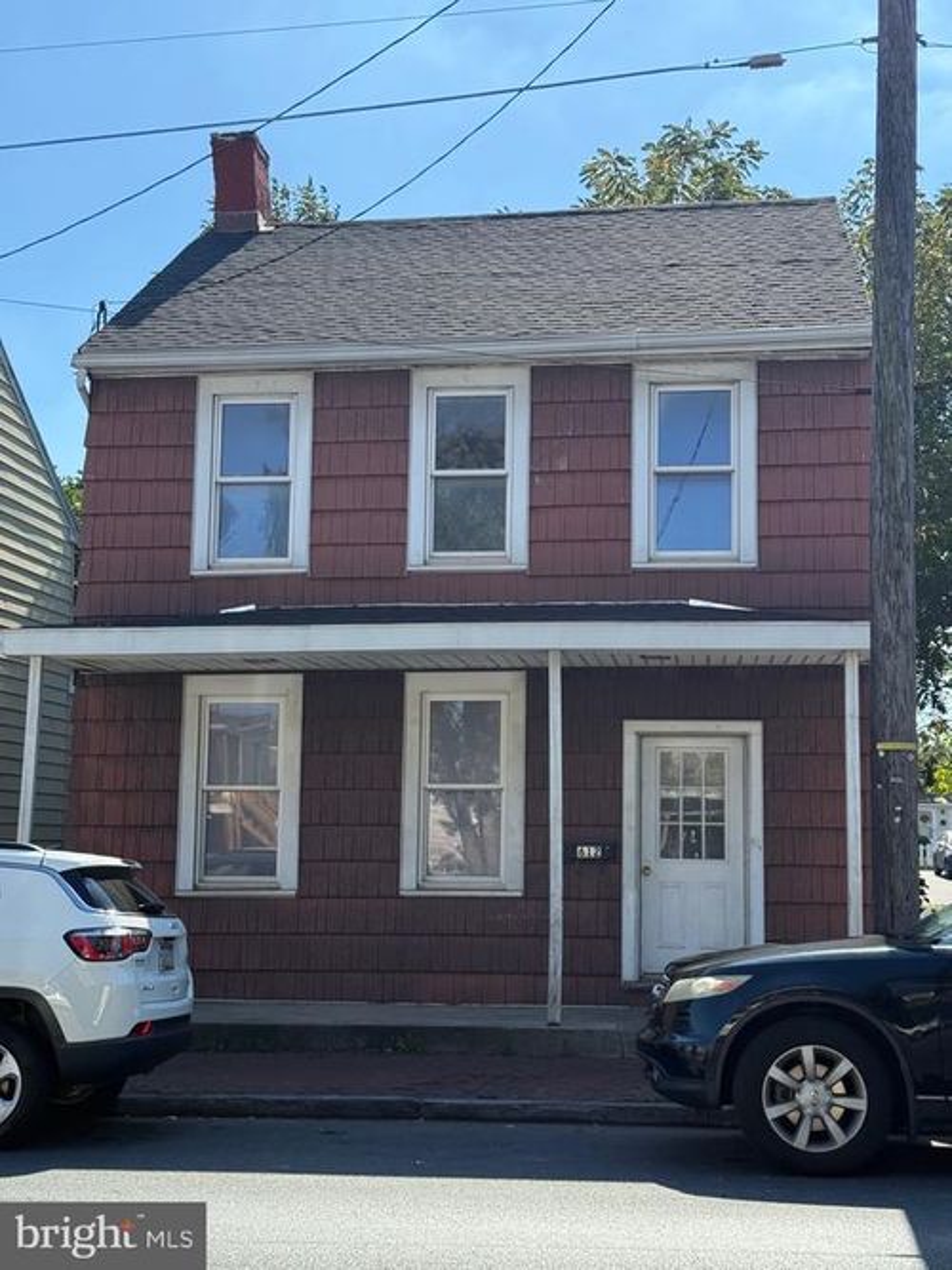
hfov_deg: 30.3
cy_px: 635
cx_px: 476
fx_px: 1761
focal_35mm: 48
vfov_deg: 39.7
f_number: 1.78
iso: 100
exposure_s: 1/3534
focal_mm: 6.76
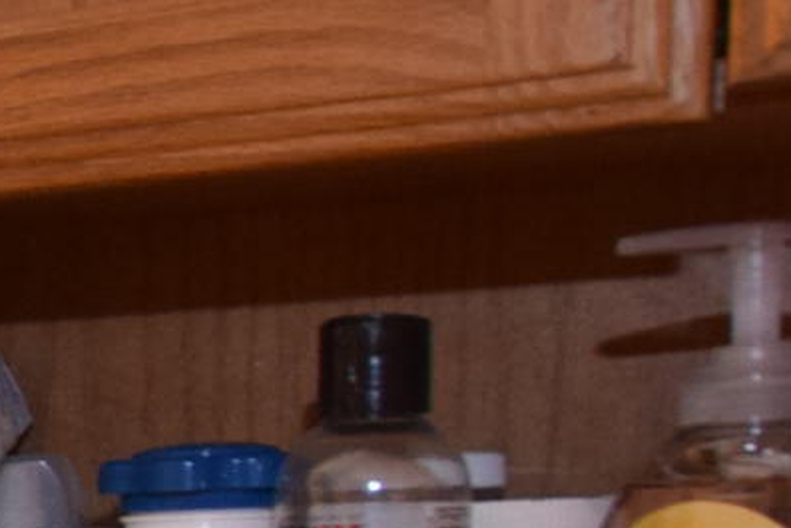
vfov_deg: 11.7
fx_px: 2484
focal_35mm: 113
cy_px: 761
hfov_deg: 10.8
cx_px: -1670
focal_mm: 10
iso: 800
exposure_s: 1/100
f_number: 5
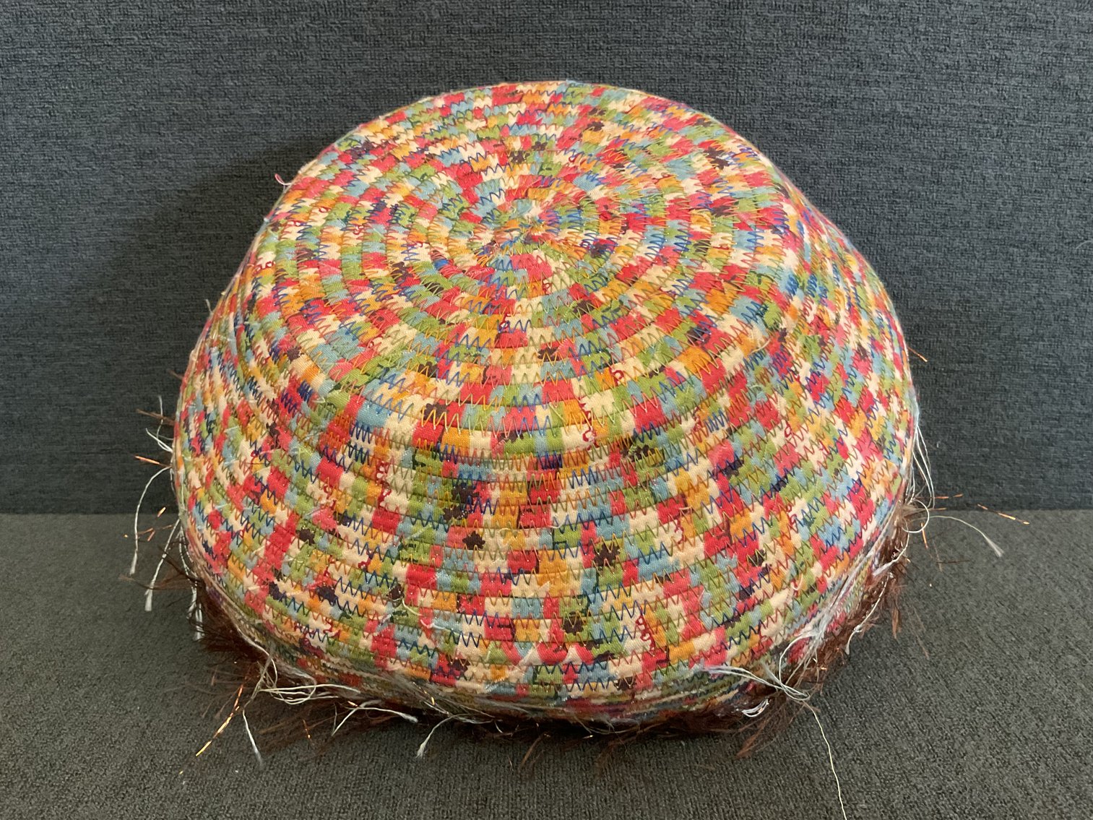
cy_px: 410
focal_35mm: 29
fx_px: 916
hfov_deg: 61.7
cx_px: 546
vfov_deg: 48.2
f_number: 1.8
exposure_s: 1/30
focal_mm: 3
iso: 250
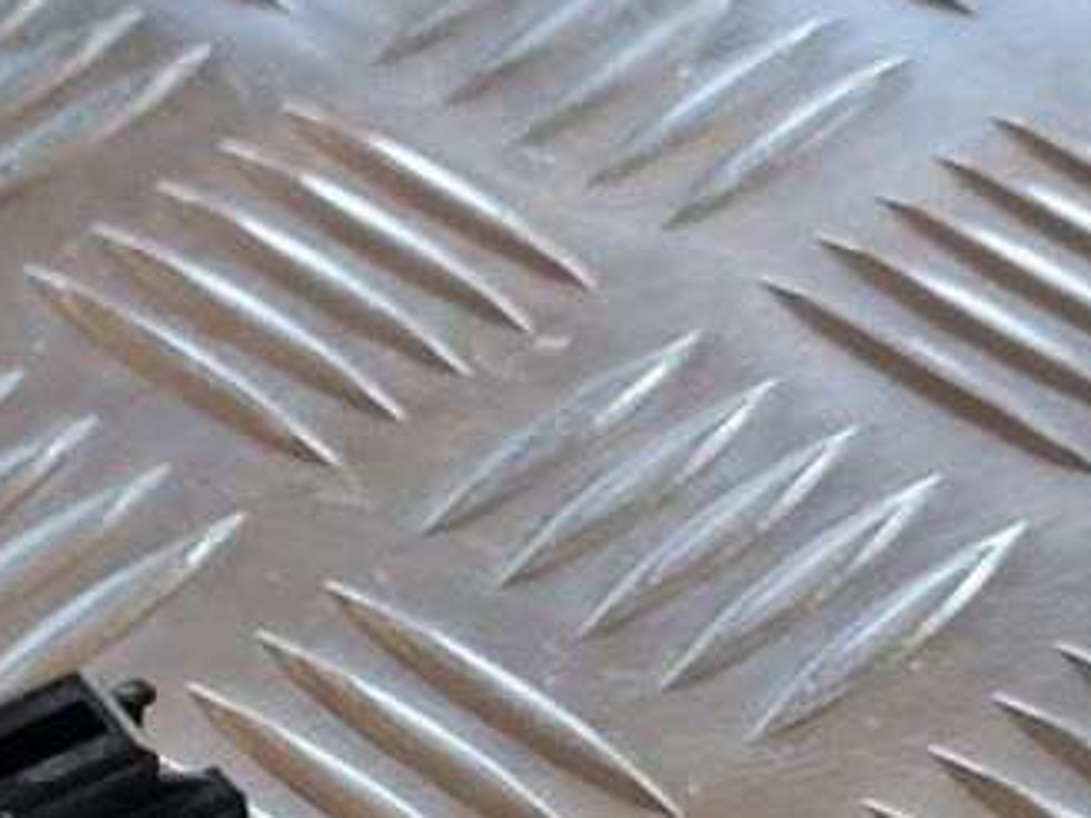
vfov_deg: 12.6
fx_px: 3498
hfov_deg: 16.9
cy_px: 1250
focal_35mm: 111
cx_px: -256
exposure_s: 1/100
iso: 160
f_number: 1.8
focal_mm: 5.4
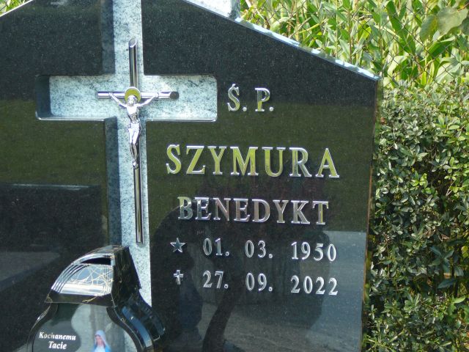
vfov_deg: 19.1
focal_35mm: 77
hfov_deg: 25.3
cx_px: 234
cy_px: 176
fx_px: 1043
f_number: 3.7
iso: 80
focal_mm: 11.5
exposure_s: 1/80
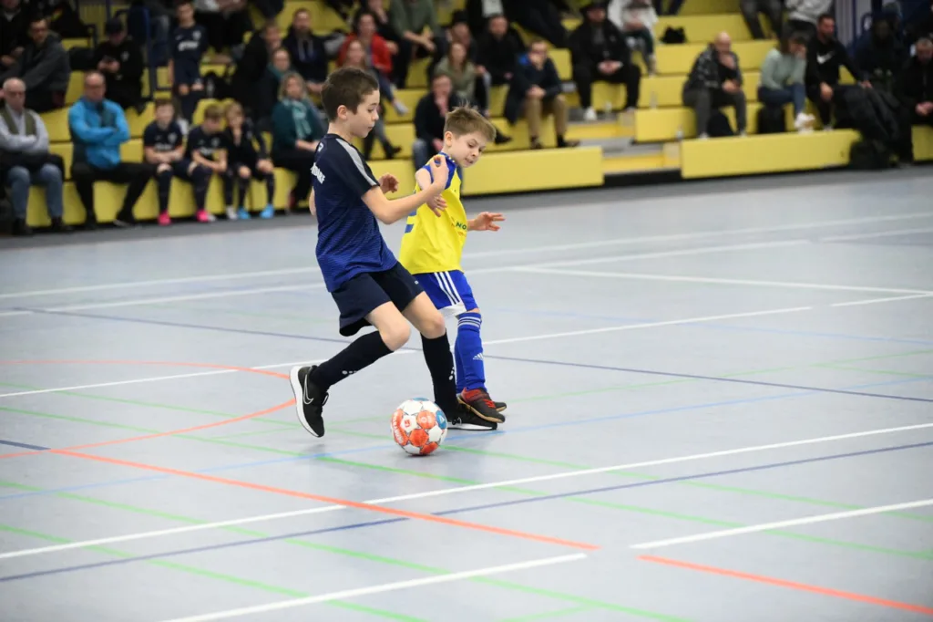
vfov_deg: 11.4
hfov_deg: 17.1
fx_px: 3109
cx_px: 466
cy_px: 311
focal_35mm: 120
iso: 20000
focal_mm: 120
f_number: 2.8
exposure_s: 1/2500
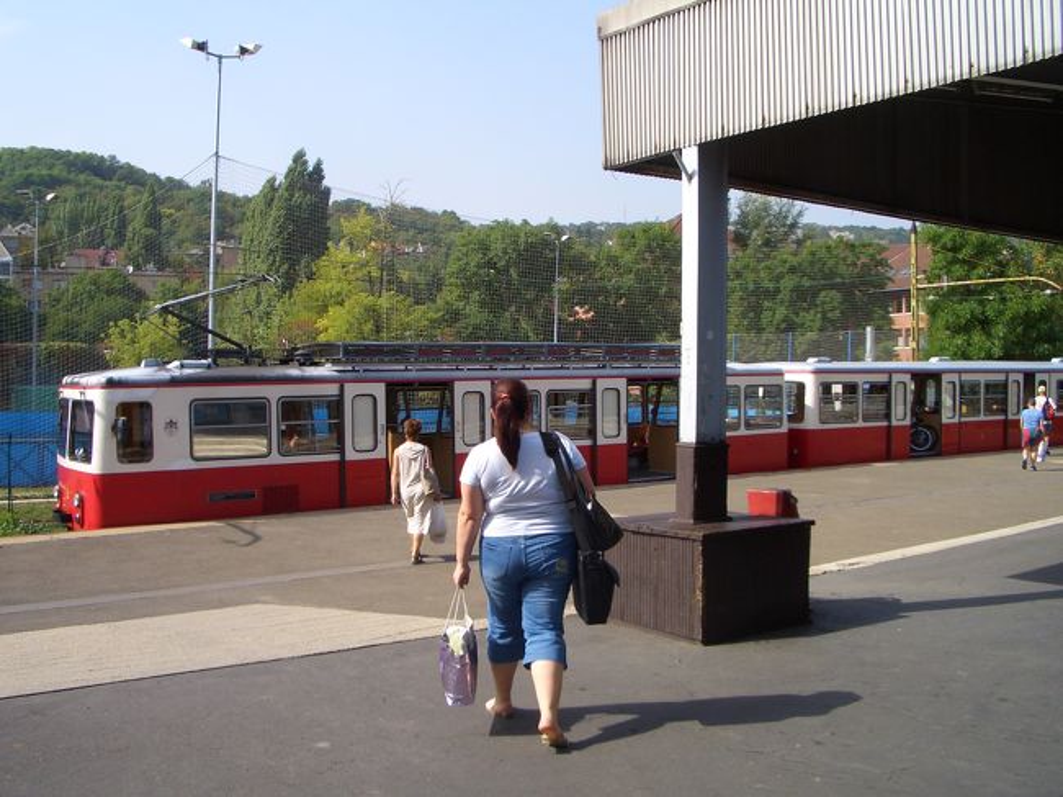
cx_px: 532
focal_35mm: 35
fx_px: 1074
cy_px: 398
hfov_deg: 52.6
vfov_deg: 40.7
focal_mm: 5.8
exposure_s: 1/320
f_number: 4.3
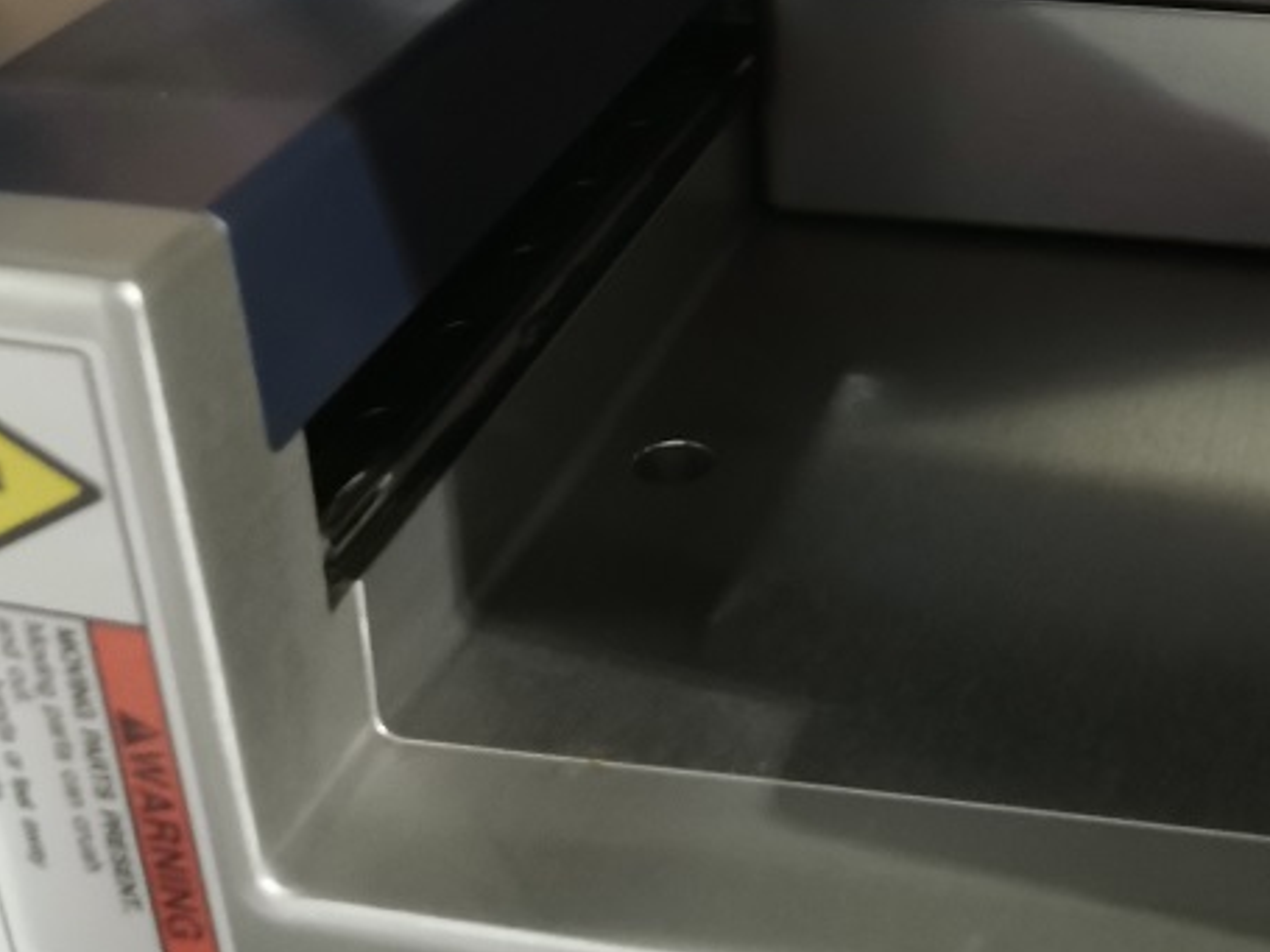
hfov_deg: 28.7
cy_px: 144
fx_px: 2384
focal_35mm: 65
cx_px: 1123
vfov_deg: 22.2
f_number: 1.8
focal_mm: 5.58
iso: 1600
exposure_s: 1/20
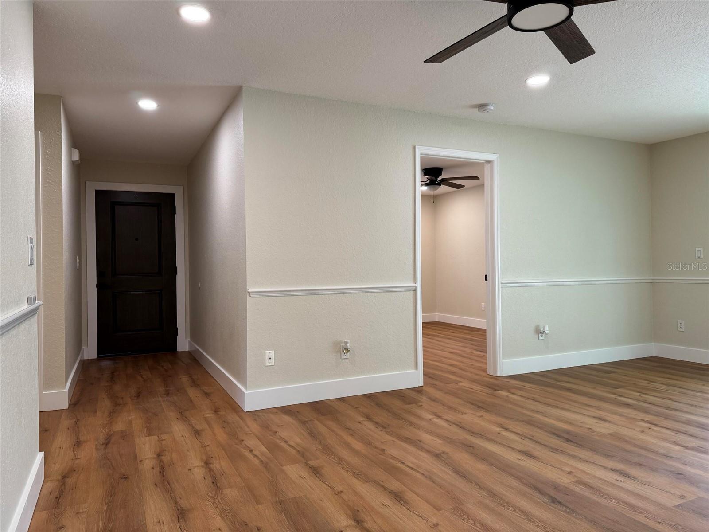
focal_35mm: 24
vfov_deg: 56.8
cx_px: 354
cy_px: 266
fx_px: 492
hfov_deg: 71.6
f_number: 1.78
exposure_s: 1/120
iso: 160
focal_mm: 6.76
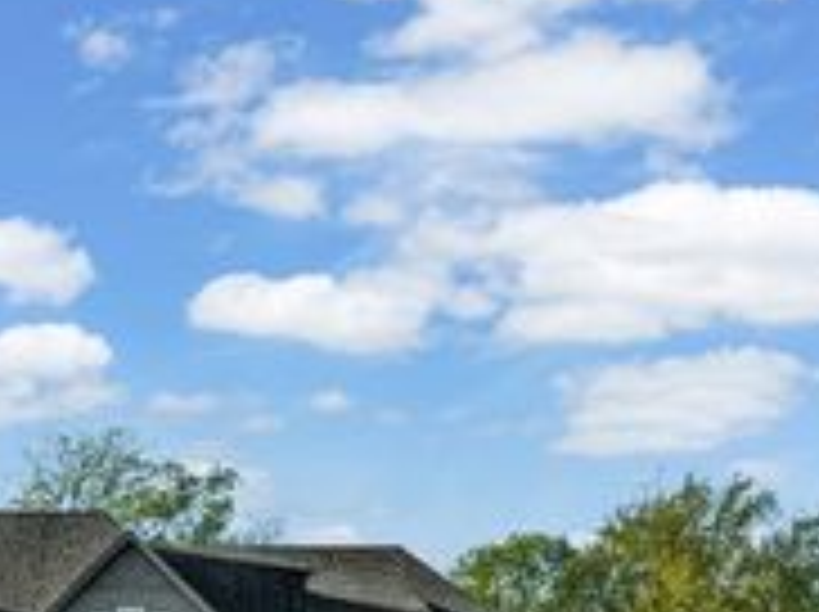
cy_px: 704
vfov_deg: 20.9
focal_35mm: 66
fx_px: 1559
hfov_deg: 28.8
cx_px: 176
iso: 140
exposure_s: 1/500
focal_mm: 12.29
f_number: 2.8
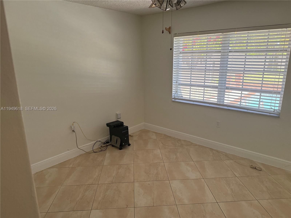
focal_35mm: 24
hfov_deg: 71.6
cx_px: 146
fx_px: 202
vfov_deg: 56.8
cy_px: 109
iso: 200
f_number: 1.78
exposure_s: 1/235
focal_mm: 6.76
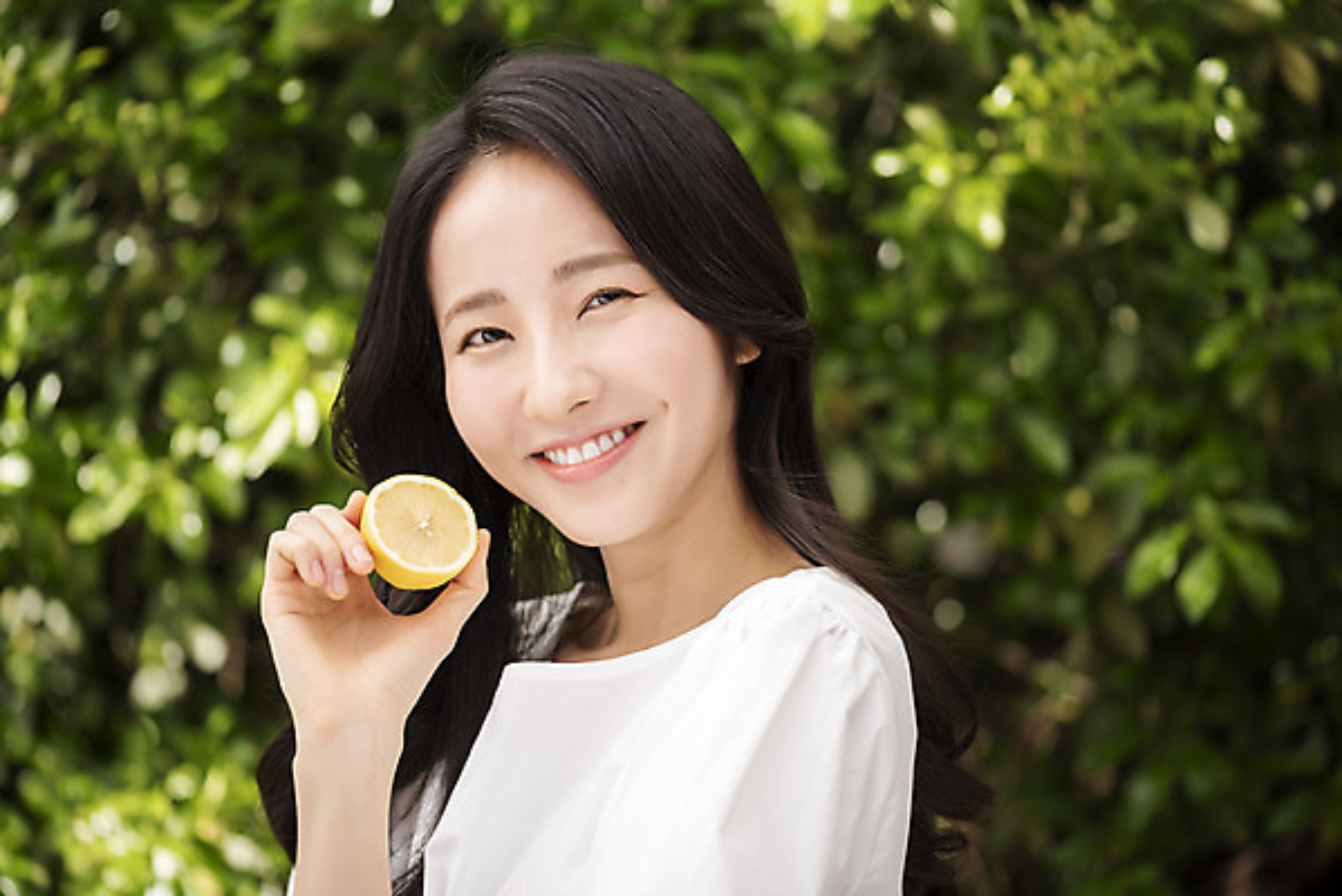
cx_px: 671
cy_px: 448
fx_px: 3916
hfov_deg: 19.4
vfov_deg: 13.1
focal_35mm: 105
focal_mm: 105
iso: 100
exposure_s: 1/400
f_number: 4
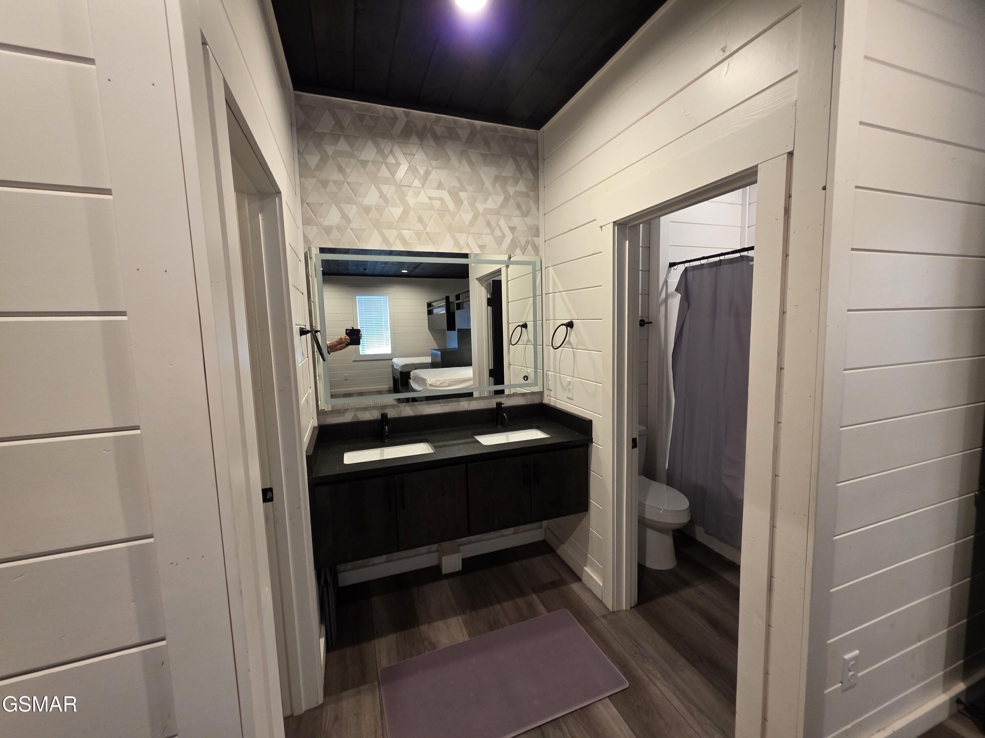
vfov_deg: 89.9
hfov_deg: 106.2
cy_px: 369
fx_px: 370
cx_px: 492
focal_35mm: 13
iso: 250
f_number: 1.9
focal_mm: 2.2
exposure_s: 1/60
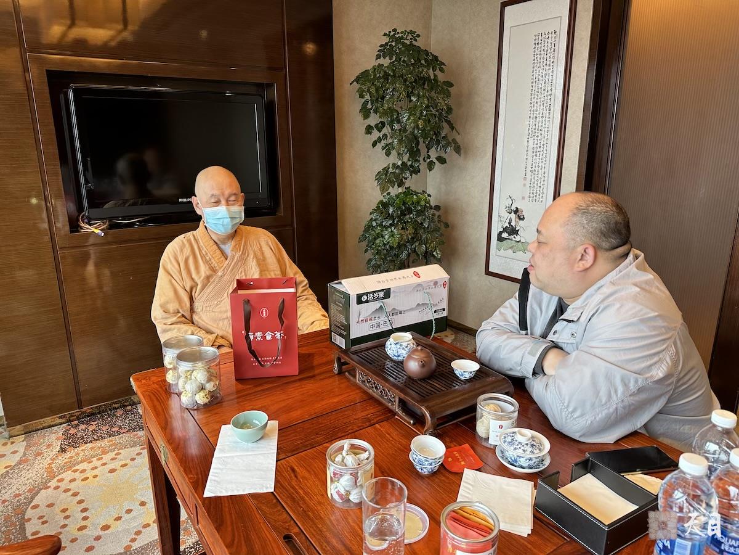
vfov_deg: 56.8
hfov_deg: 71.6
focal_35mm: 24
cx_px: 370
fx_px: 512
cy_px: 278
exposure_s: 1/100
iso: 125
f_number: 1.78
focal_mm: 6.86
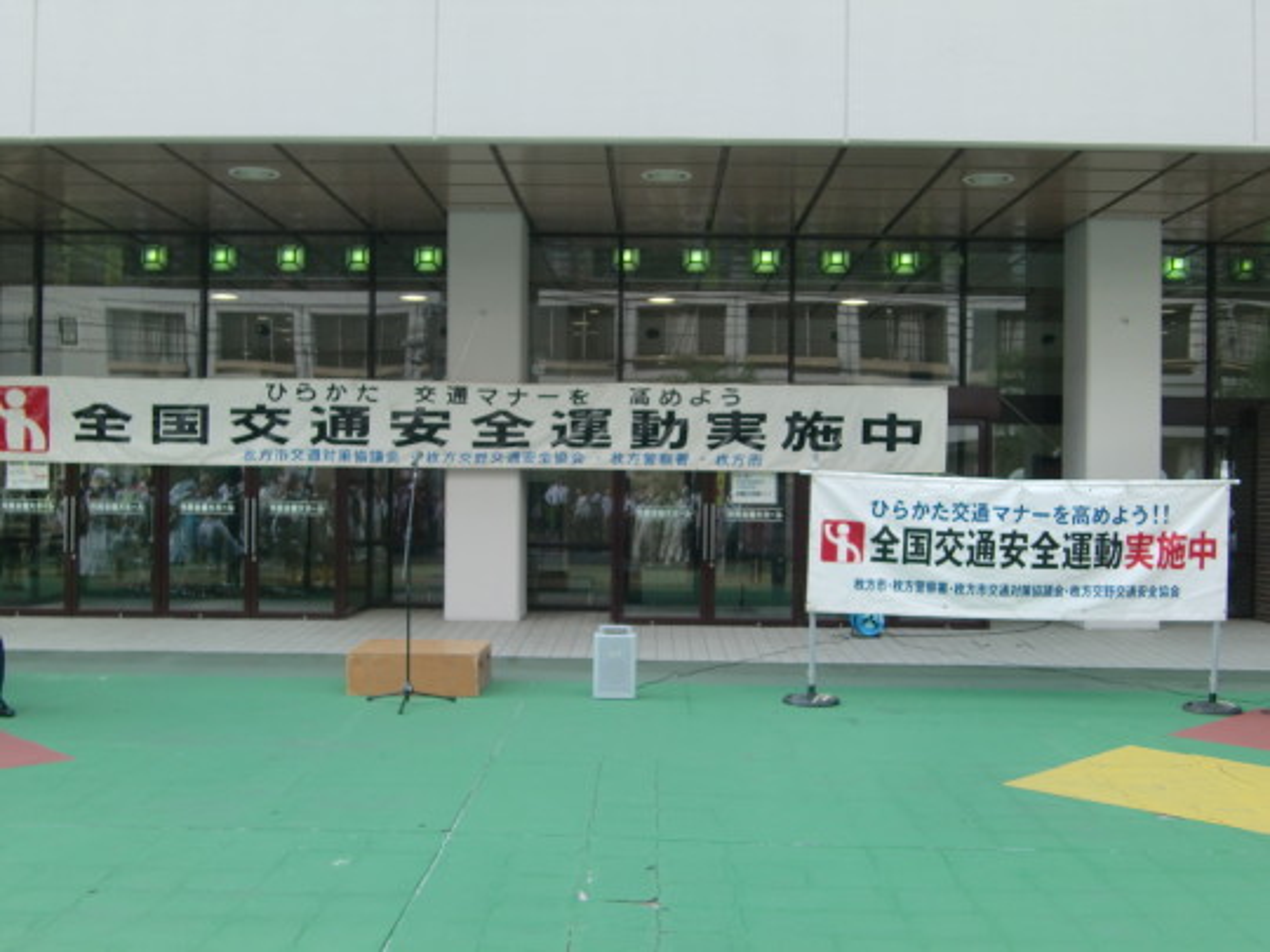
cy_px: 476
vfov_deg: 36.8
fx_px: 1431
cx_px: 635
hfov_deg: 47.9
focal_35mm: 39
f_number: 3
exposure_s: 1/125
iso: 64
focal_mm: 6.9
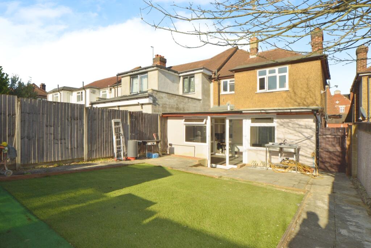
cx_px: 186
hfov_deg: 83.9
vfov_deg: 62.0
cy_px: 124
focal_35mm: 20
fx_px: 206
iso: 320
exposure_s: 1/125
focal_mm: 20
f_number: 25
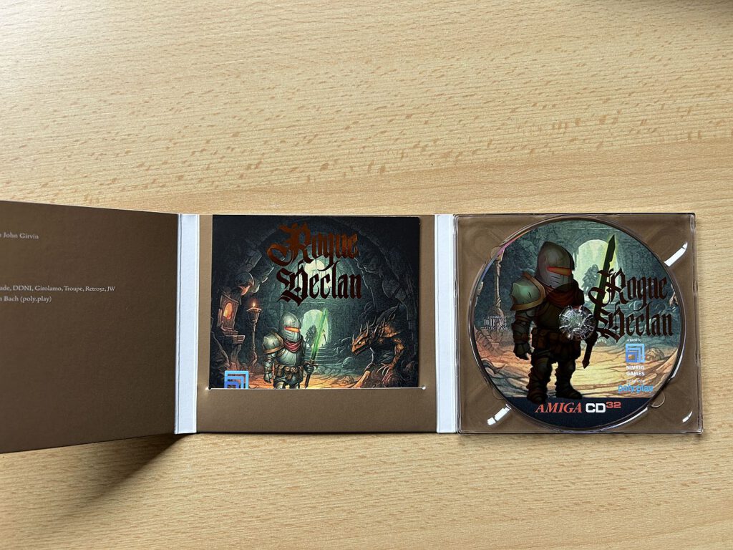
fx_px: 551
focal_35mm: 26
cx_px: 366
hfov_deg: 67.3
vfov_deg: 53.1
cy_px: 275
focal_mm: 5.7
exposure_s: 1/121
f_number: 1.5
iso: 80
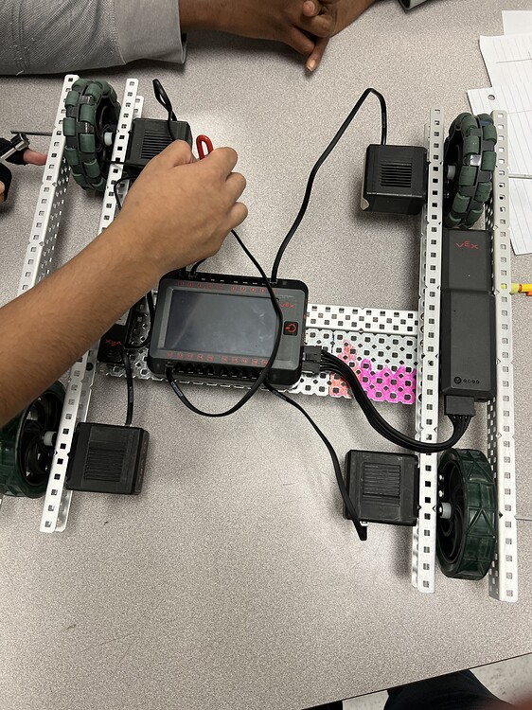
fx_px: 533
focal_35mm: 26
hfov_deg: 53.0
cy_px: 355
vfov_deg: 67.3
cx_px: 266
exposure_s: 1/120
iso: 125
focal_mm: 5.7
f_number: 1.5
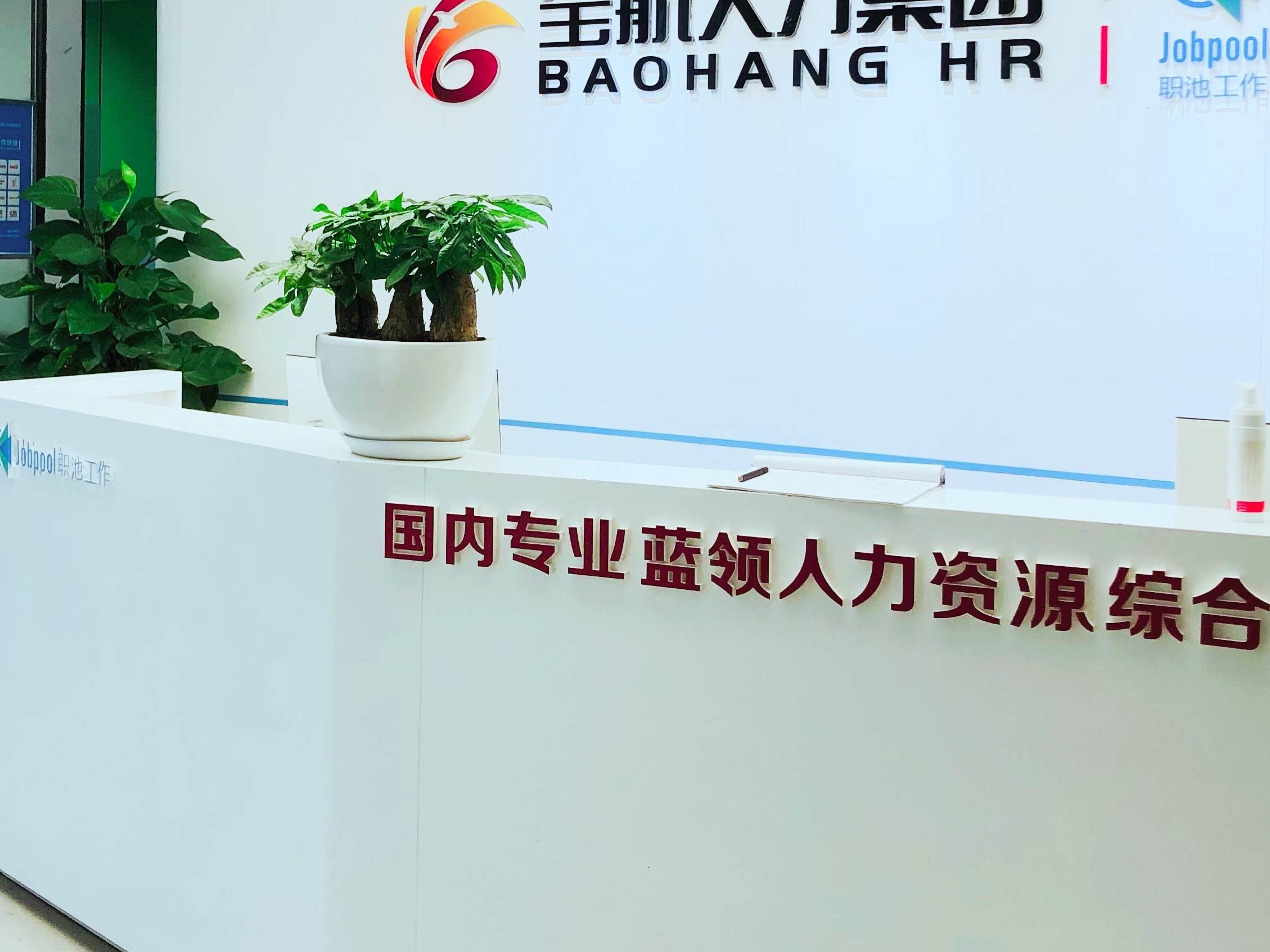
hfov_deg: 38.1
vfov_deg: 28.7
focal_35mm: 50
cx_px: 558
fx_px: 1834
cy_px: 252
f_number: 1.8
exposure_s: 1/100
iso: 32
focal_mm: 4
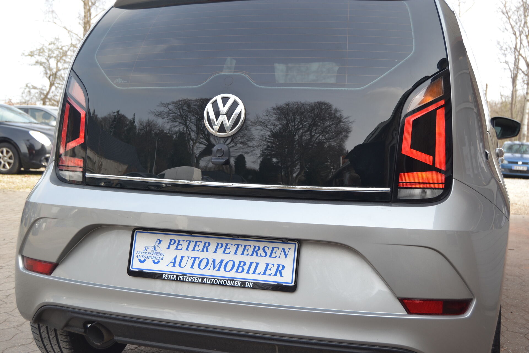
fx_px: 661
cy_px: 176
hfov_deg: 43.6
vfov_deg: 29.9
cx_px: 264
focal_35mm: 45
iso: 110
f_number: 5.6
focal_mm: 30
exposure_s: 1/125
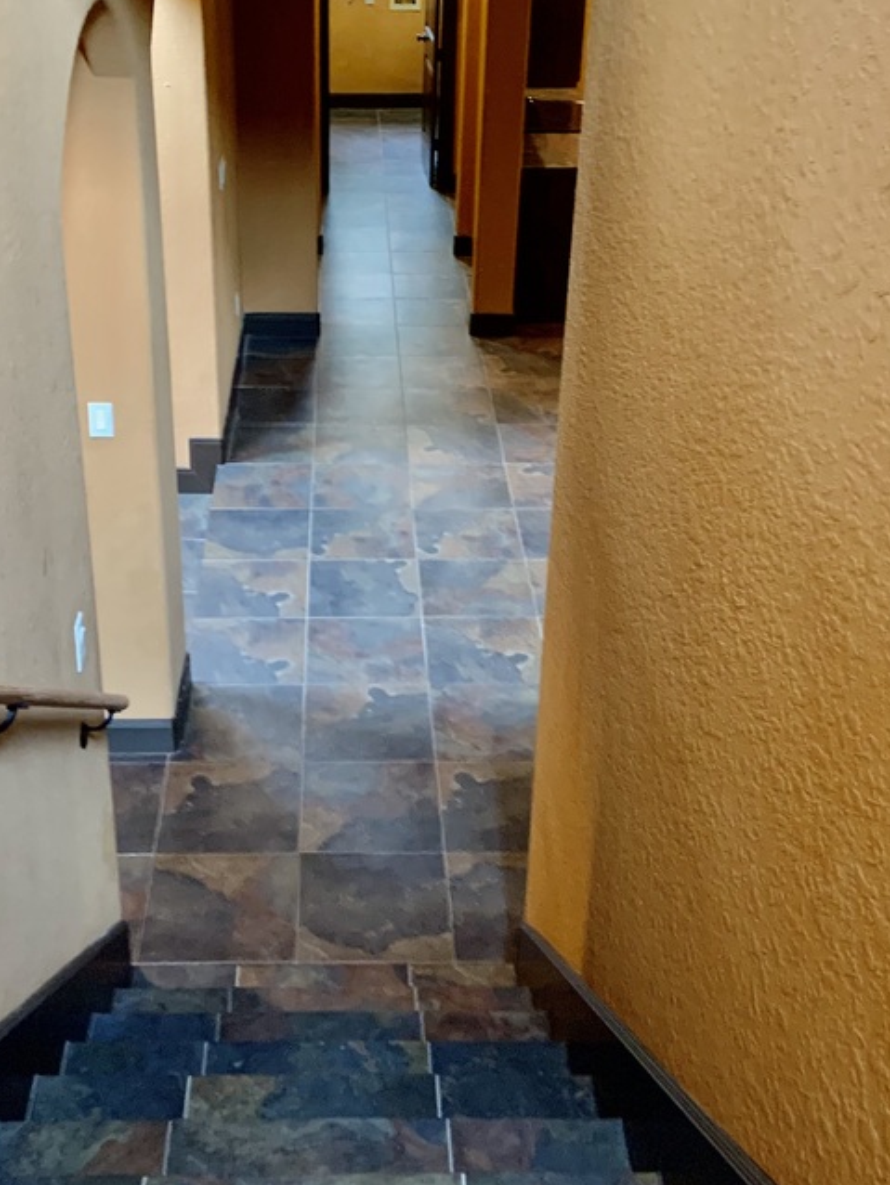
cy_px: 498
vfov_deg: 42.8
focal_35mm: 44
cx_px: 373
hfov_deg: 32.8
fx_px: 1507
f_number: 1.8
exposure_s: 1/41
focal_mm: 4.25
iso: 400
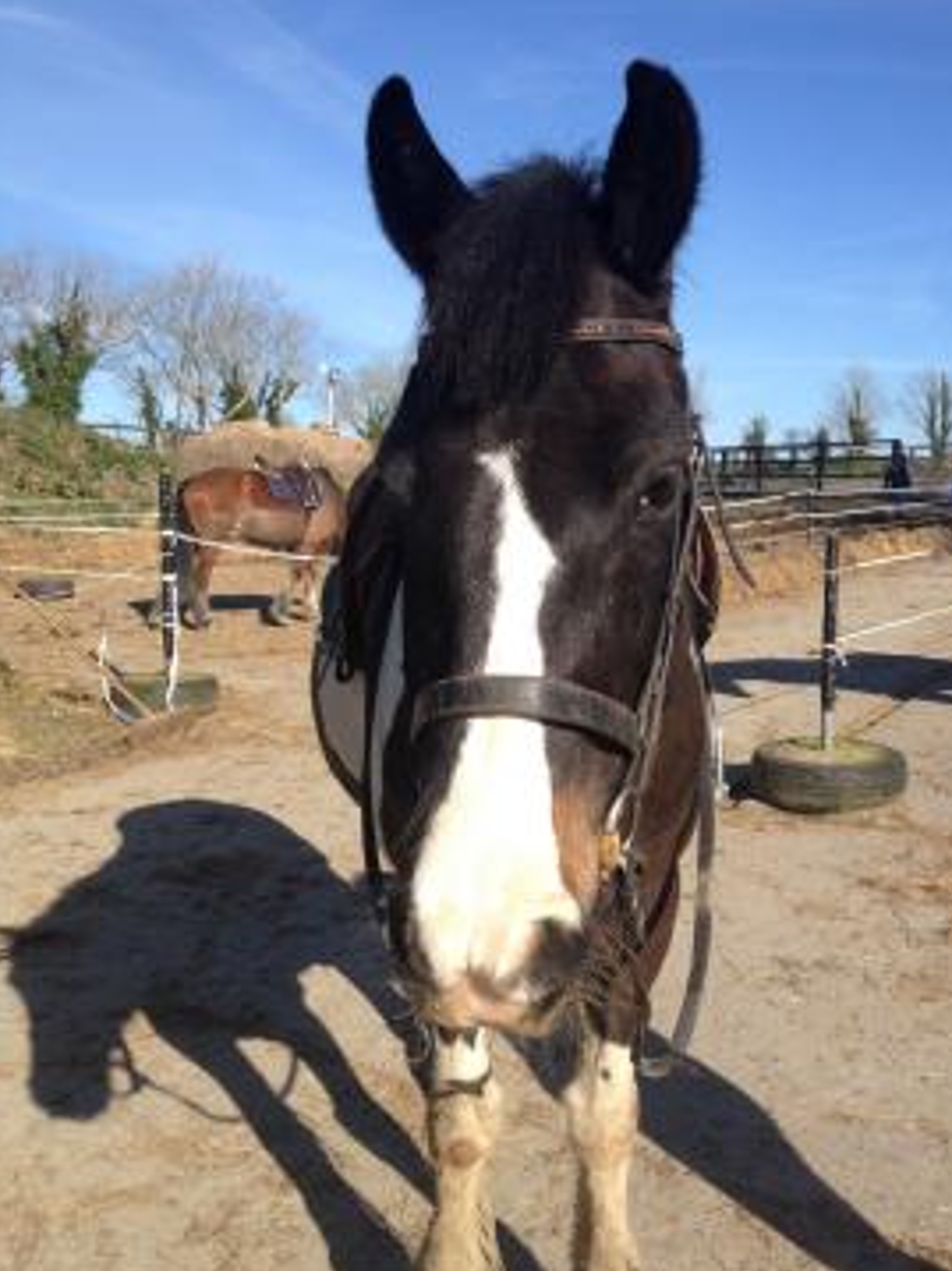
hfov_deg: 36.8
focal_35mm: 39
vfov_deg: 47.8
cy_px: 694
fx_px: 1431
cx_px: 517
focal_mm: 4.28
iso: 50
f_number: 2.4
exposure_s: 1/1381
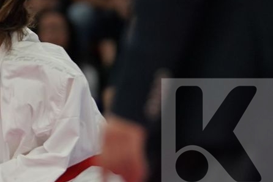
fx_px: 6125
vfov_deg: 1.7
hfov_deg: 2.6
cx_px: 11
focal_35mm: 808
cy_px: 134
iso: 1250
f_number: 2.8
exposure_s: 1/1000
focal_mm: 200
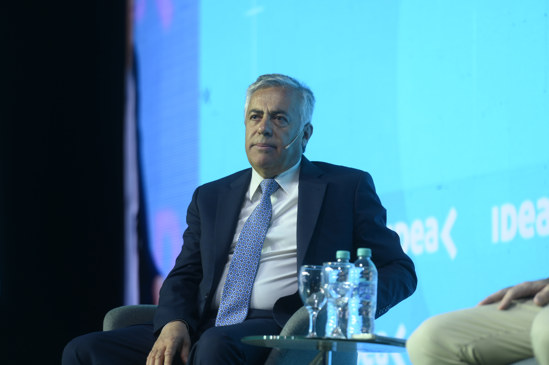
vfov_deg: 6.9
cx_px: 274
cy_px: 182
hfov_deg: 10.3
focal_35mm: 200
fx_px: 3048
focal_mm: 200
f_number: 4
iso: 320
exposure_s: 1/80
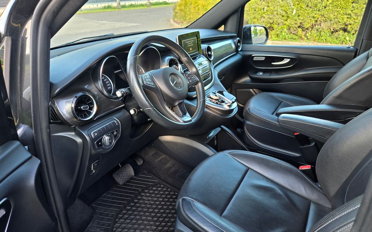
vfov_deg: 49.2
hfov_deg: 72.5
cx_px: 182
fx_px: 253
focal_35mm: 25
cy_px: 108
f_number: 1.8
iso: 80
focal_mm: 5.4
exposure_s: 1/180
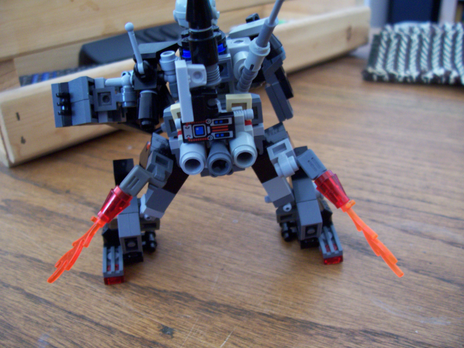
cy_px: 174
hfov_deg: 54.0
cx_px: 232
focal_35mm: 34
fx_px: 456
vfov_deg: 41.8
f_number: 2.7
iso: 160
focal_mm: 5.6
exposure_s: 1/8
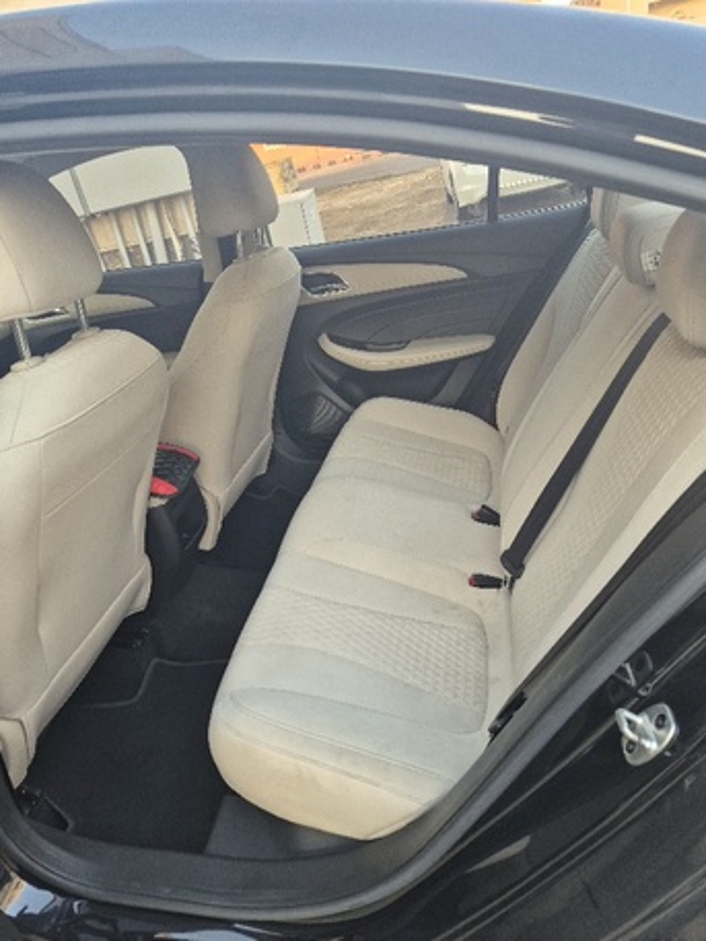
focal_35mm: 23
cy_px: 470
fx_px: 625
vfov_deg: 73.9
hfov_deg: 58.9
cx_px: 353
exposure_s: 1/182
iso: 200
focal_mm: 5.4
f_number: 1.8
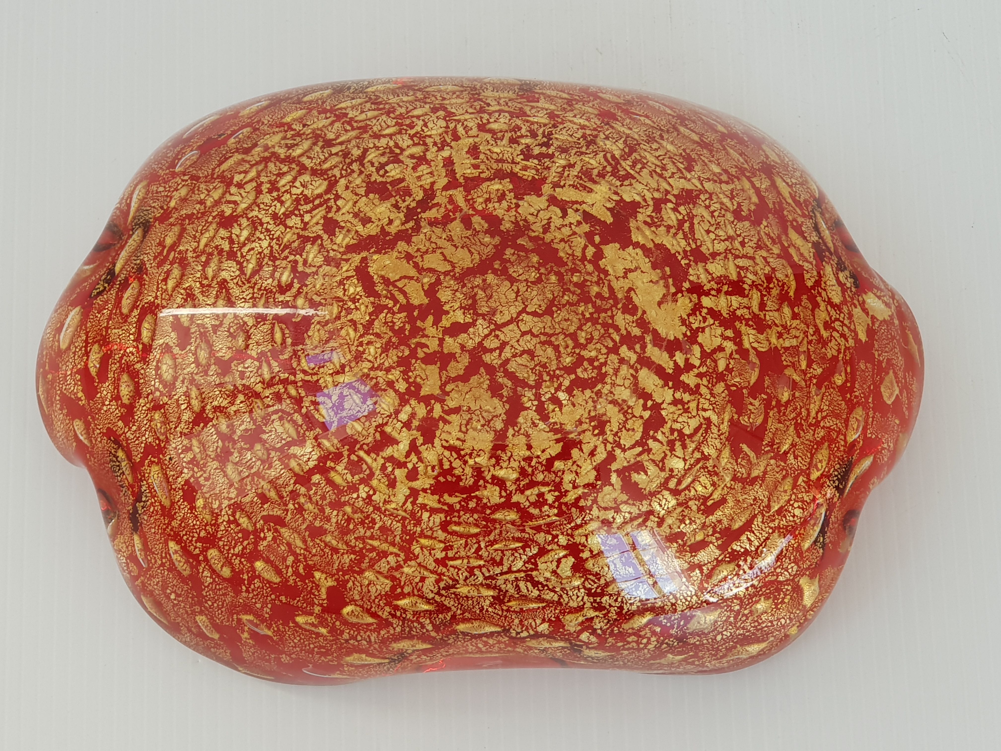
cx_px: 500
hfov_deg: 36.8
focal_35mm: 52
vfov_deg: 28.0
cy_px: 376
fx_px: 1504
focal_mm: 6
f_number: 2.4
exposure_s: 1/33
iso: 32
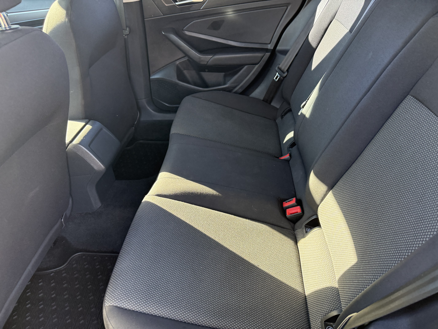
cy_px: 164
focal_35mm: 24
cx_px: 219
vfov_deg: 56.8
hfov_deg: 71.6
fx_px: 304
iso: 200
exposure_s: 1/111
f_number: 1.78
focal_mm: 6.76
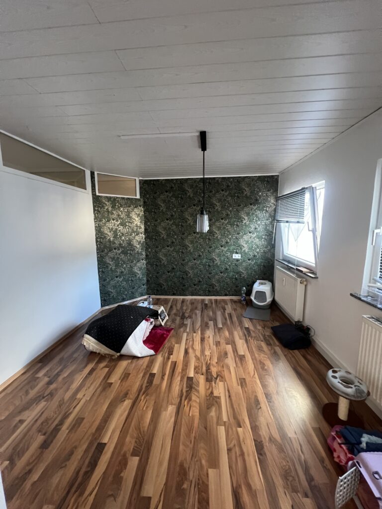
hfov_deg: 89.9
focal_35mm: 13
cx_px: 191
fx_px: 191
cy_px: 254
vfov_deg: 106.2
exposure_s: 1/50
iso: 500
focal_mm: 1.57
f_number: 1.8
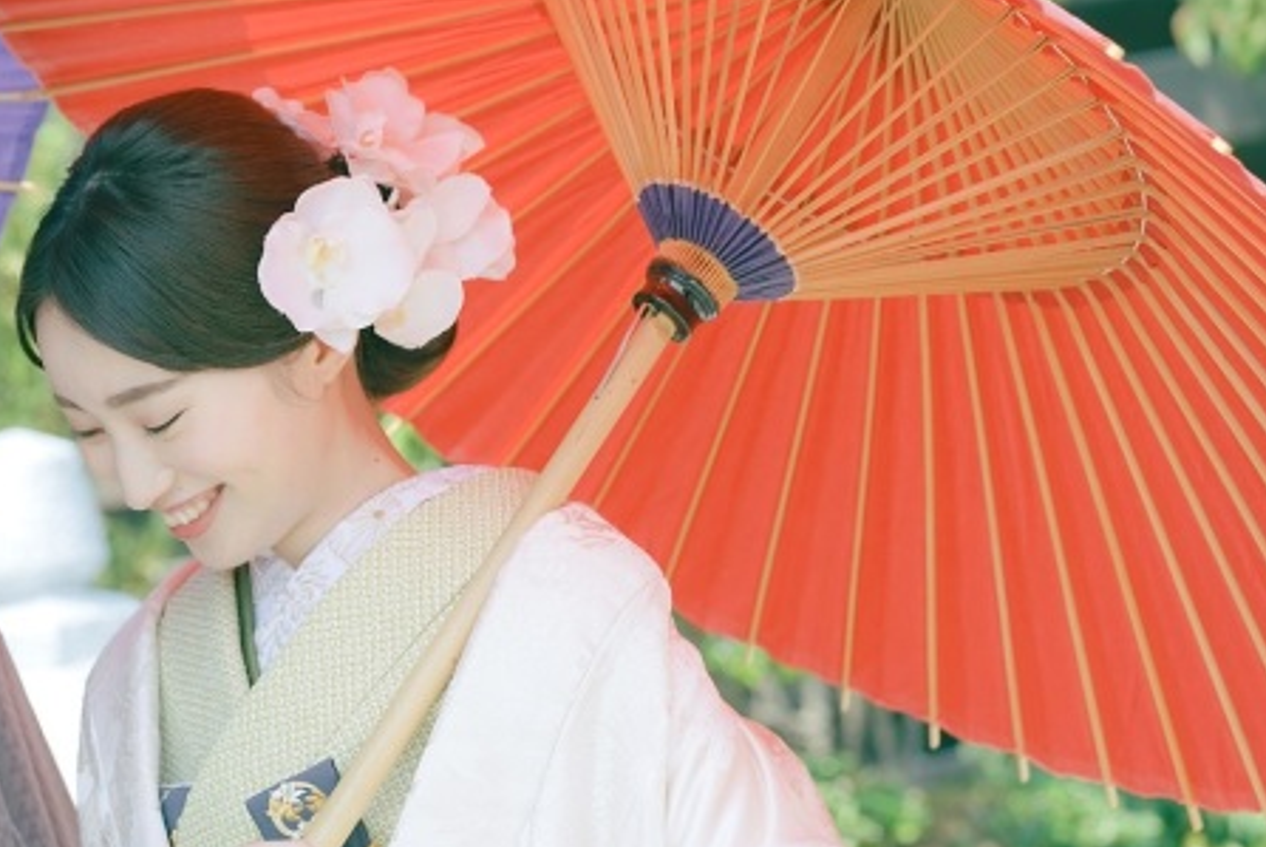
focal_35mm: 161
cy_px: 541
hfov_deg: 12.7
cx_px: 252
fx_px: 5667
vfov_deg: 8.5
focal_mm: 90
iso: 100
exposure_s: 1/500
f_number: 4
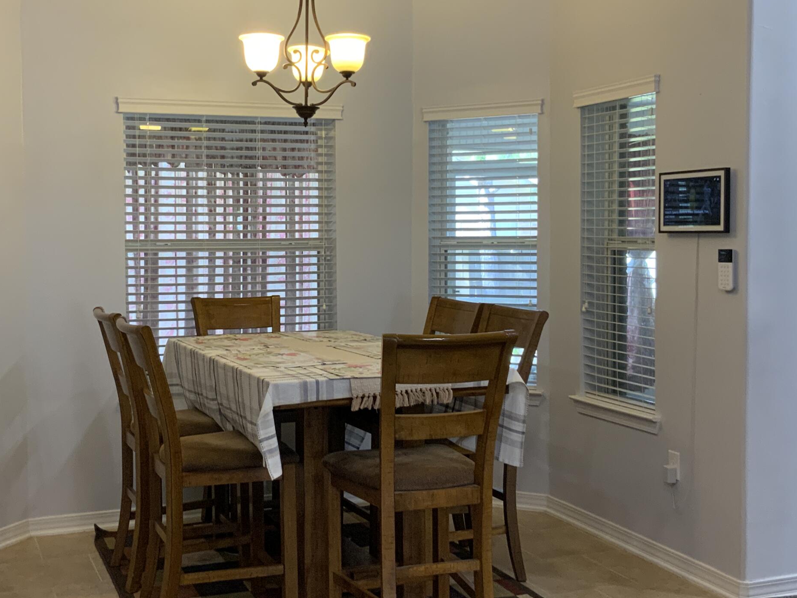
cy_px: 264
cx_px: 348
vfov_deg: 30.8
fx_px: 1082
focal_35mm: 47
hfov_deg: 40.4
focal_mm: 3
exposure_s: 1/60
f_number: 1.8
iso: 125
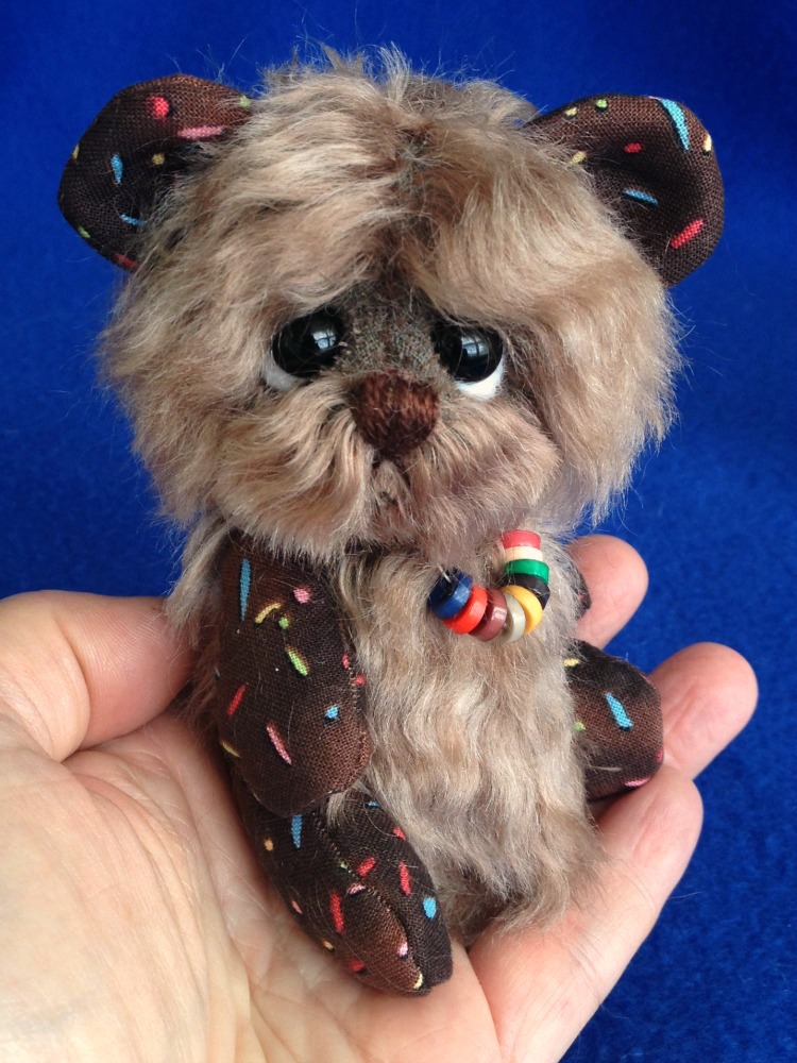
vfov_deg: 52.6
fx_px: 1074
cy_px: 532
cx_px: 398
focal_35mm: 35
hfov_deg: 40.7
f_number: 2.4
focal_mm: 4.28
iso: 50
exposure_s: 1/60
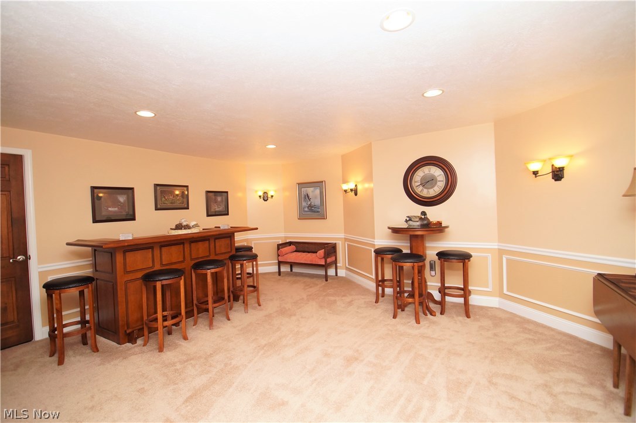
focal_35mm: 15
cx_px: 318
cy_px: 212
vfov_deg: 77.2
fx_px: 265
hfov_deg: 100.4
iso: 640
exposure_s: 1/125
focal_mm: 10
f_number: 3.5
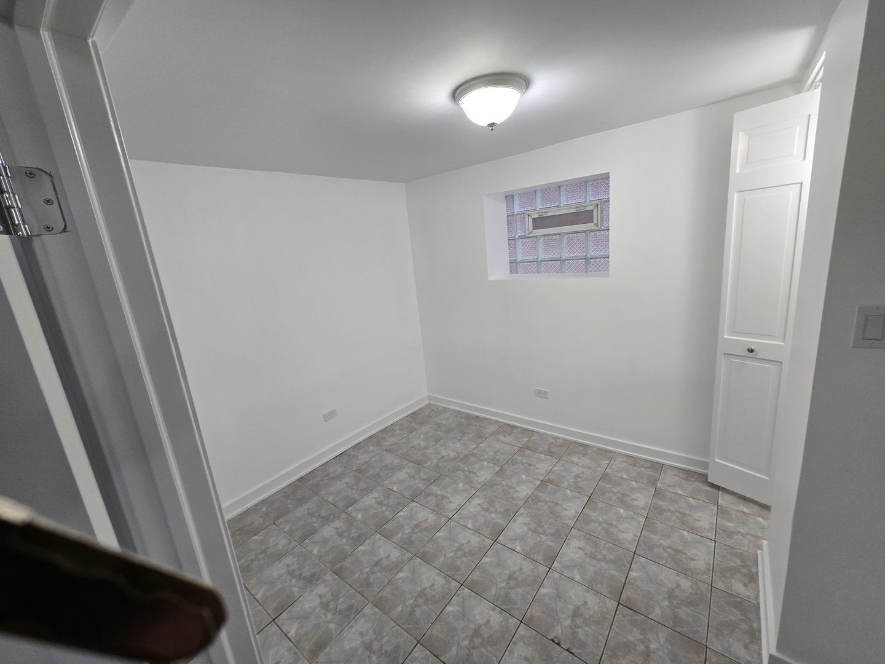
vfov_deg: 89.9
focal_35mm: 13
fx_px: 332
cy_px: 332
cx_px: 442
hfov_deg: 106.2
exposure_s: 1/60
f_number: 2.2
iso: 80
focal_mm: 2.2
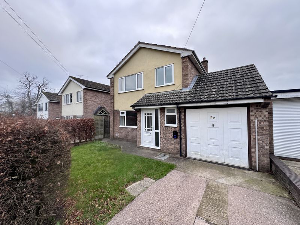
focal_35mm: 14
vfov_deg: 85.7
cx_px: 150
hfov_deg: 102.1
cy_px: 112
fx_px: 121
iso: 64
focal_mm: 2.22
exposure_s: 1/99
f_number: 2.2
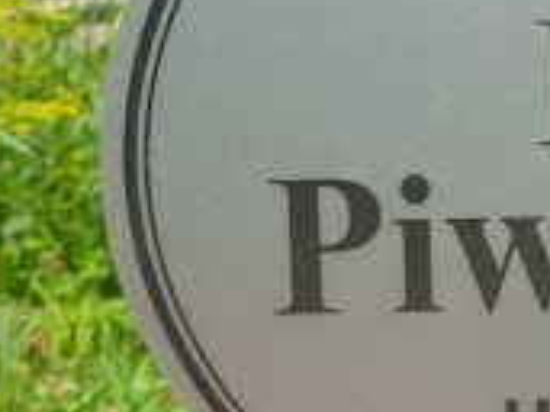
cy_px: 84
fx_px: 1667
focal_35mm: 105
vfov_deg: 14.0
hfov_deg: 16.9
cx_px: 839
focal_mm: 5
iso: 100
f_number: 3.3
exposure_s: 1/640
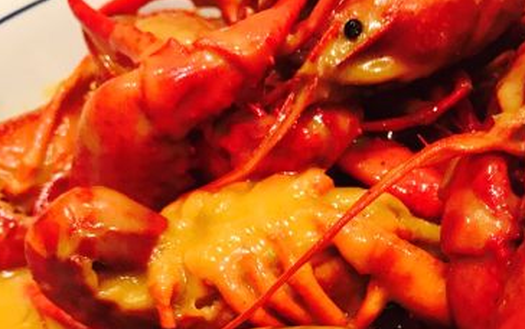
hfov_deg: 34.9
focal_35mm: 57
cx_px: 389
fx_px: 816
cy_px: 272
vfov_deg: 22.4
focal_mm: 3.99
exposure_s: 1/14
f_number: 1.8
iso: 100
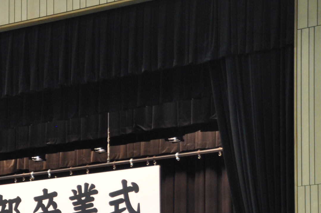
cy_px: 253
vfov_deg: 7.0
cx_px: -128
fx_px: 1737
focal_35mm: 195
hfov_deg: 10.3
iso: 640
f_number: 4.5
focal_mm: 44
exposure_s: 1/60
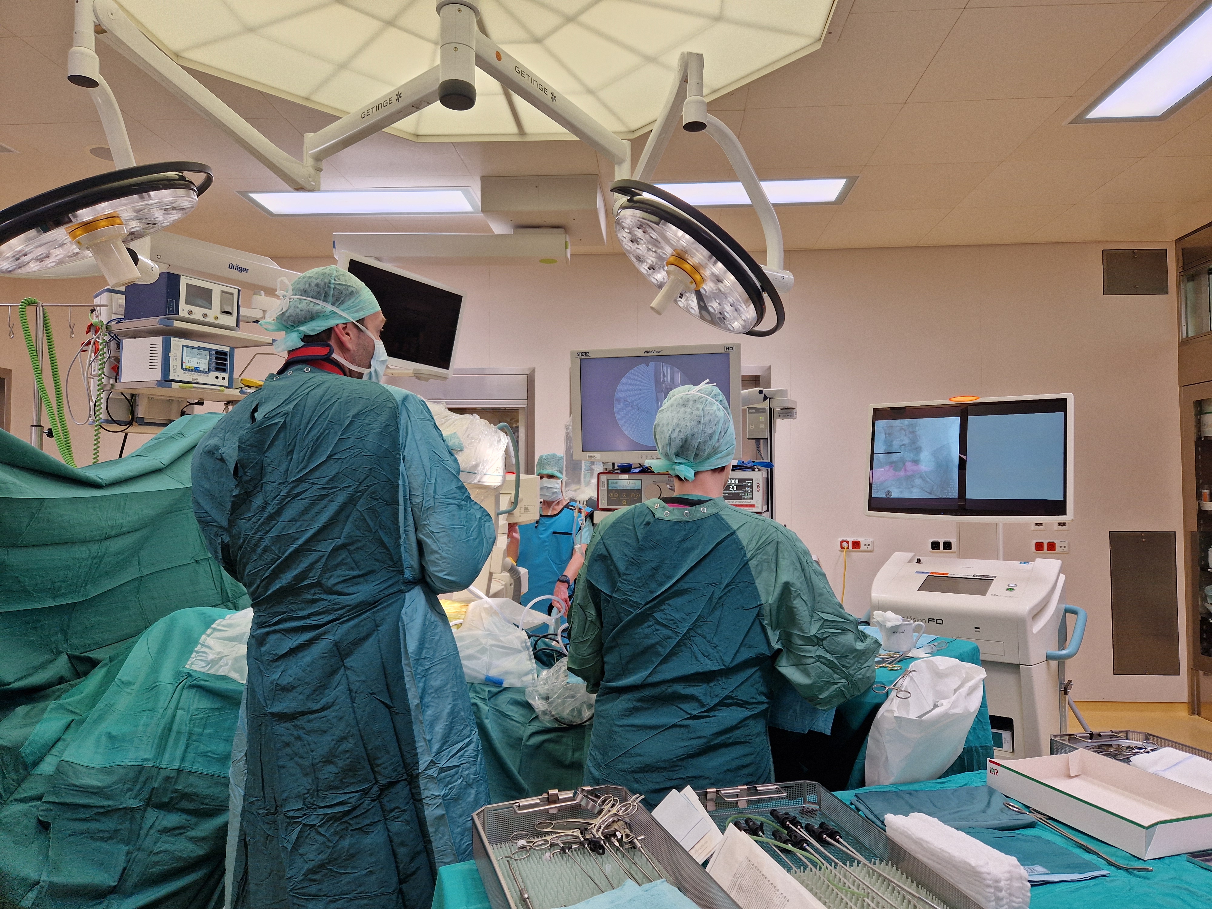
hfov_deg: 73.9
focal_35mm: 23
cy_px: 454
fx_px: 805
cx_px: 606
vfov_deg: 58.9
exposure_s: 1/180
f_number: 1.8
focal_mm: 5.4
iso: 50
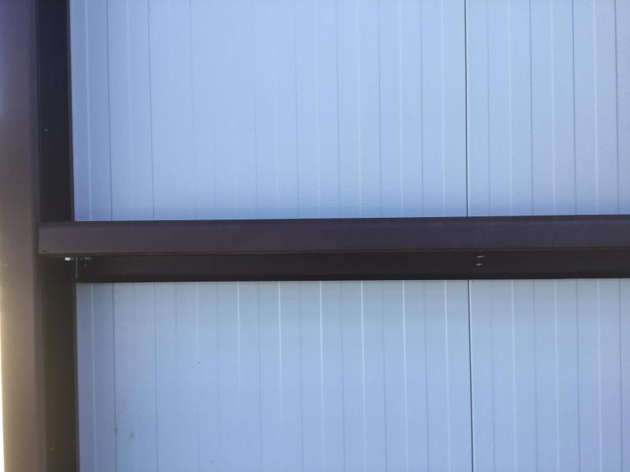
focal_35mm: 31
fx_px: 564
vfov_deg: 45.4
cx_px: 315
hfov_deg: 58.4
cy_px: 236
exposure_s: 1/162
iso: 25
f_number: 2.4
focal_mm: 3.3
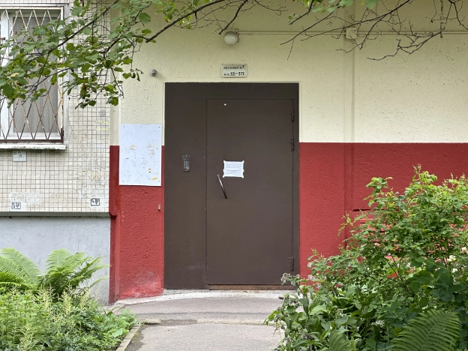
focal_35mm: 77
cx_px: 234
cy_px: 176
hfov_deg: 25.3
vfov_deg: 19.1
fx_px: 1041
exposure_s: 1/99
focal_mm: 9
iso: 50
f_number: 2.8
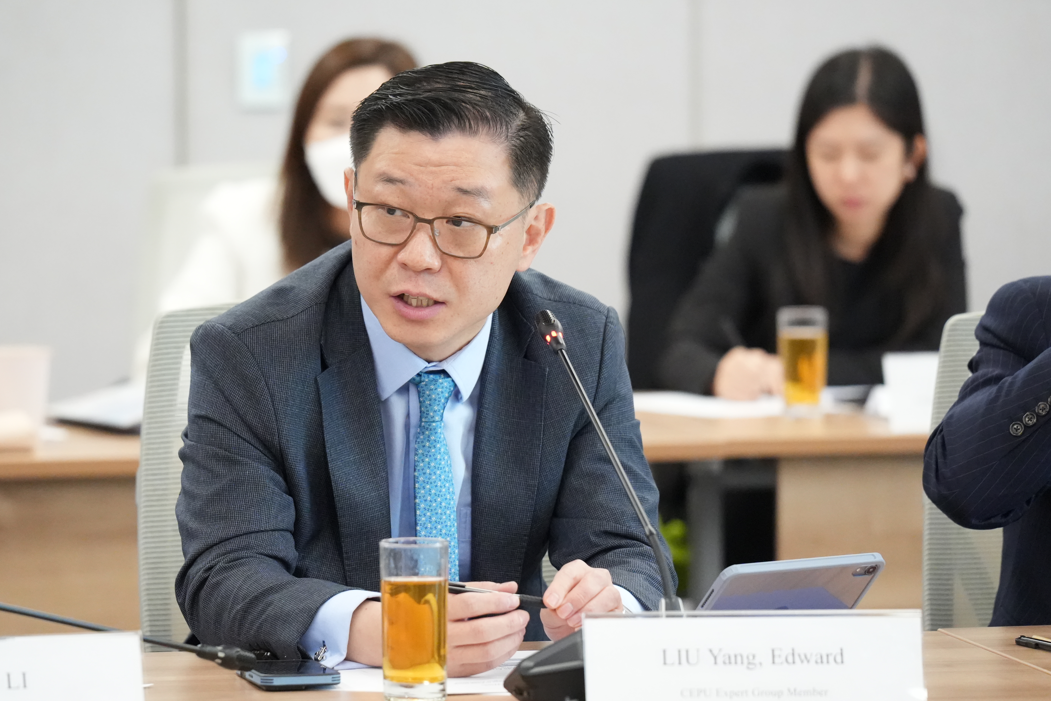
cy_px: 403
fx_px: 6685
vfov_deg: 6.0
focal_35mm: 229
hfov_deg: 9.0
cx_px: 456
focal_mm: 182
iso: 10000
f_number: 4
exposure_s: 1/200
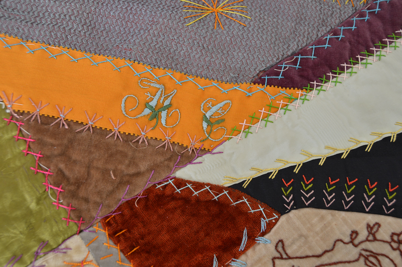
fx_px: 385
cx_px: 201
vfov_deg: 38.3
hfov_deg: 55.1
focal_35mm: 34
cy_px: 134
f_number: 5
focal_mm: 23
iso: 200
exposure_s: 1/125
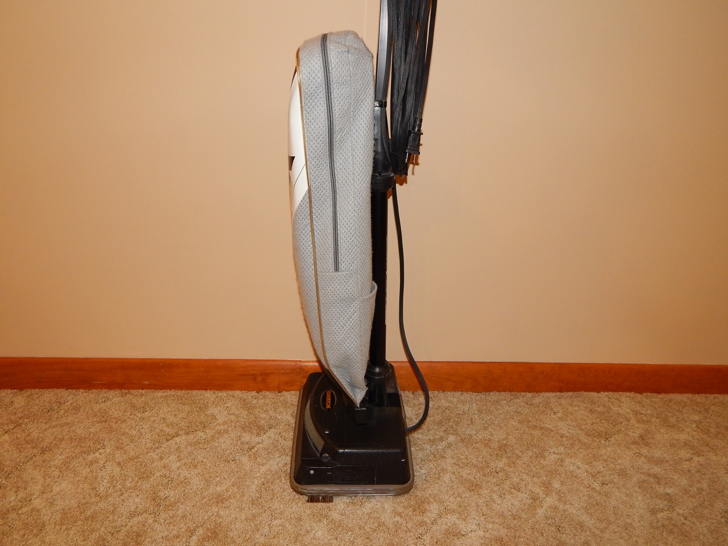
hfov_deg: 69.4
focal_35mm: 25
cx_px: 364
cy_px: 273
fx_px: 526
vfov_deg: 54.9
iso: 200
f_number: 3.1
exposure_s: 1/30
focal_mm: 4.5
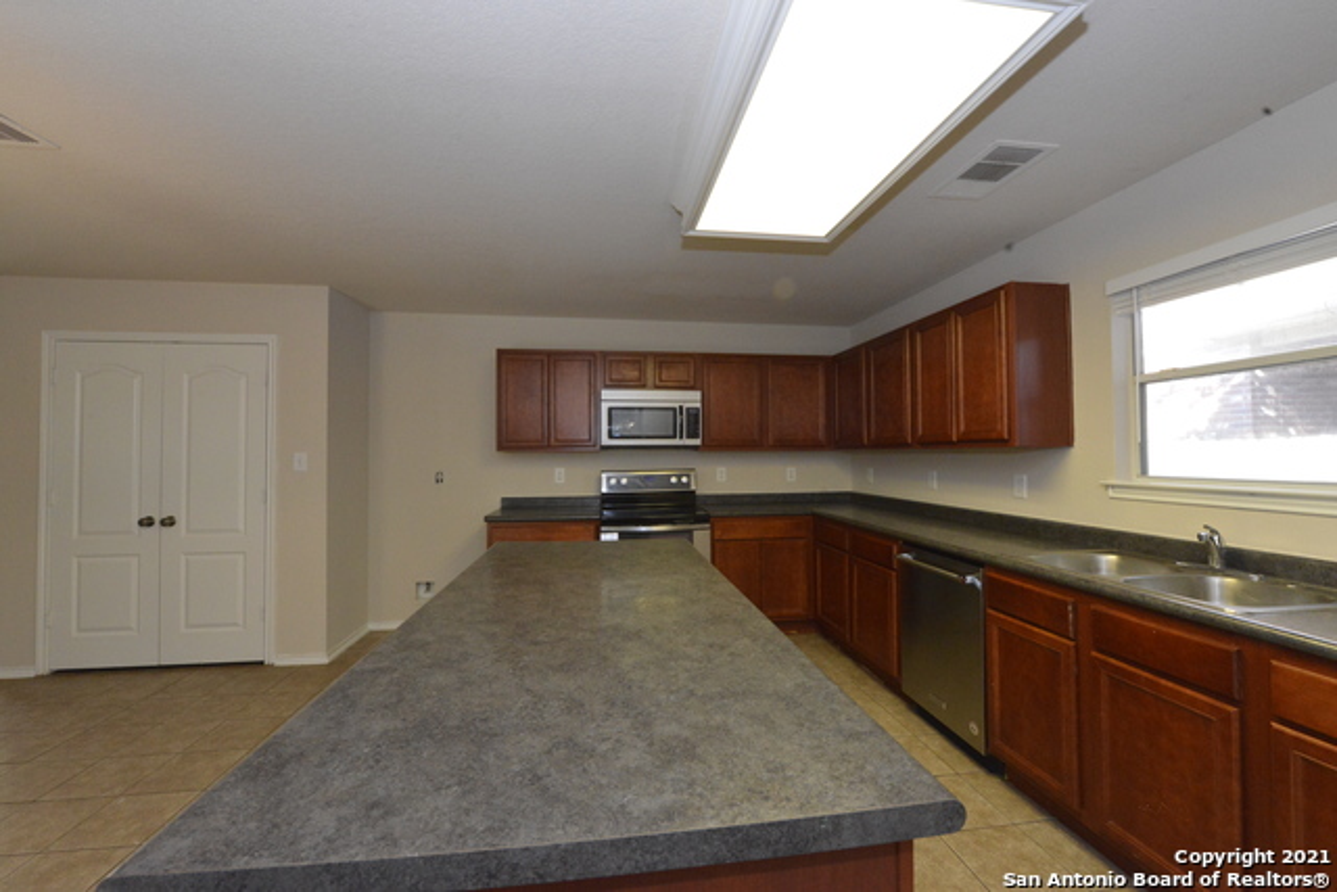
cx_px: 668
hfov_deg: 104.2
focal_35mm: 14
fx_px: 520
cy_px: 446
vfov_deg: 81.2
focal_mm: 14
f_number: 11
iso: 6400
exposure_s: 1/60
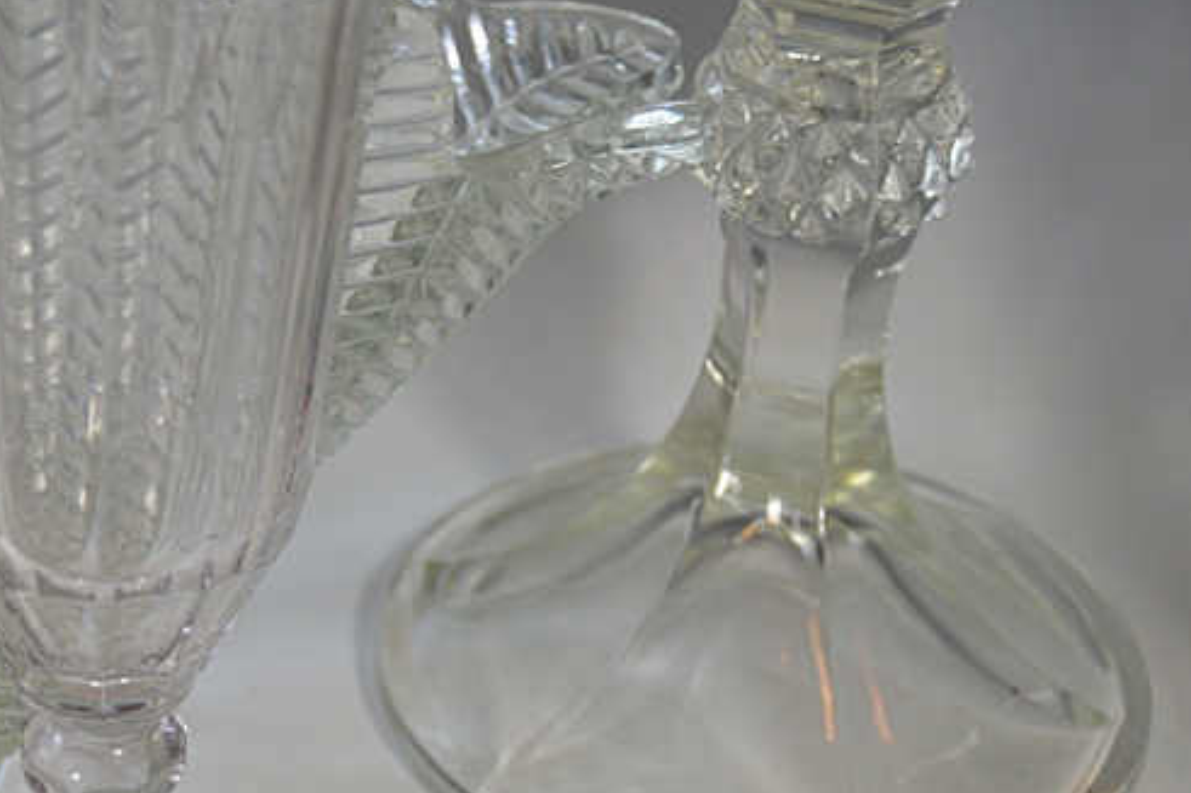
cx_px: 325
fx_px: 3836
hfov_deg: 17.6
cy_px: 639
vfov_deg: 11.8
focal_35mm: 116
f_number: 5
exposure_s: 1/100
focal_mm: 38
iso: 400
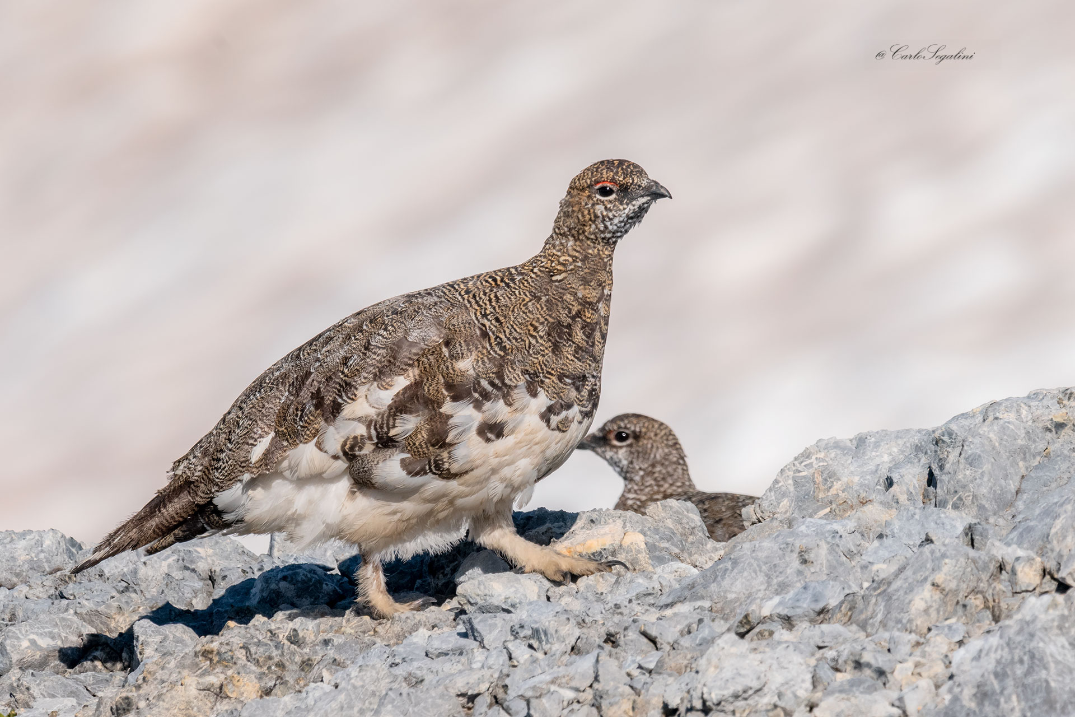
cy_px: 358
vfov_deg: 3.1
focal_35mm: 450
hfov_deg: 4.6
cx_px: 538
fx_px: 13436
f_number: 9
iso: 560
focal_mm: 300
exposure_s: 1/1000
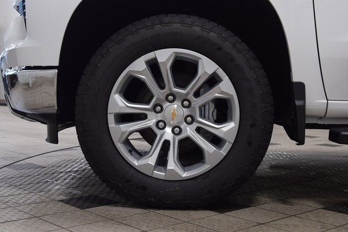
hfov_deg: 37.8
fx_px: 508
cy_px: 116
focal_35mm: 52
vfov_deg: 25.8
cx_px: 174
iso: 400
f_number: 6.3
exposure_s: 1/20
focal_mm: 35
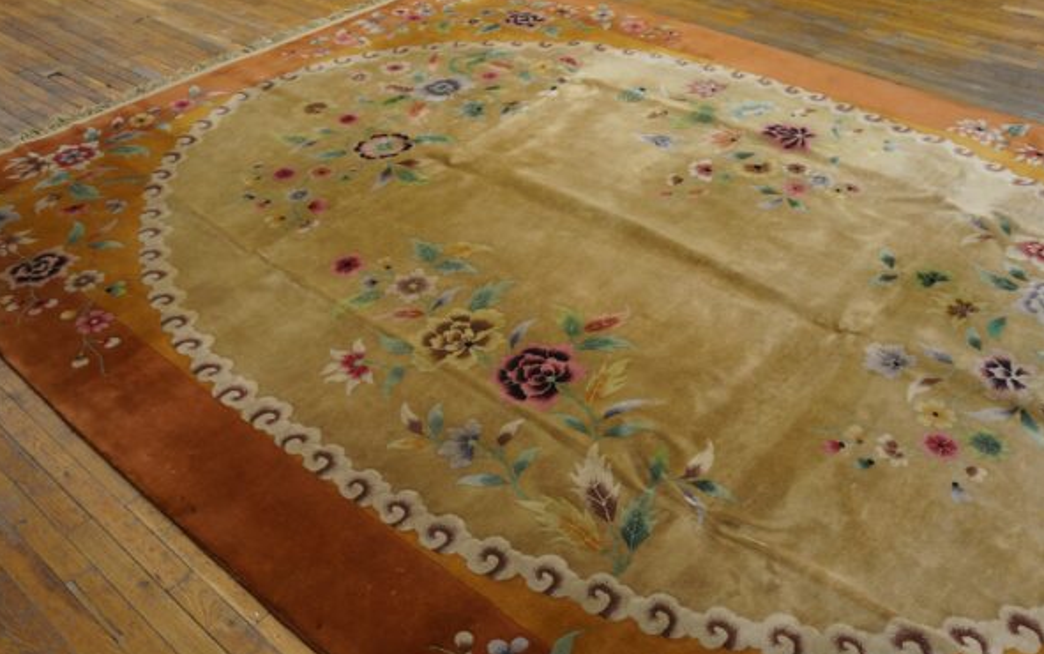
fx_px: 882
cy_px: 340
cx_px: 521
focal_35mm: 31
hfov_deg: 61.2
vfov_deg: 40.6
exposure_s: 1/60
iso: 640
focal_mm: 20
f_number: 4
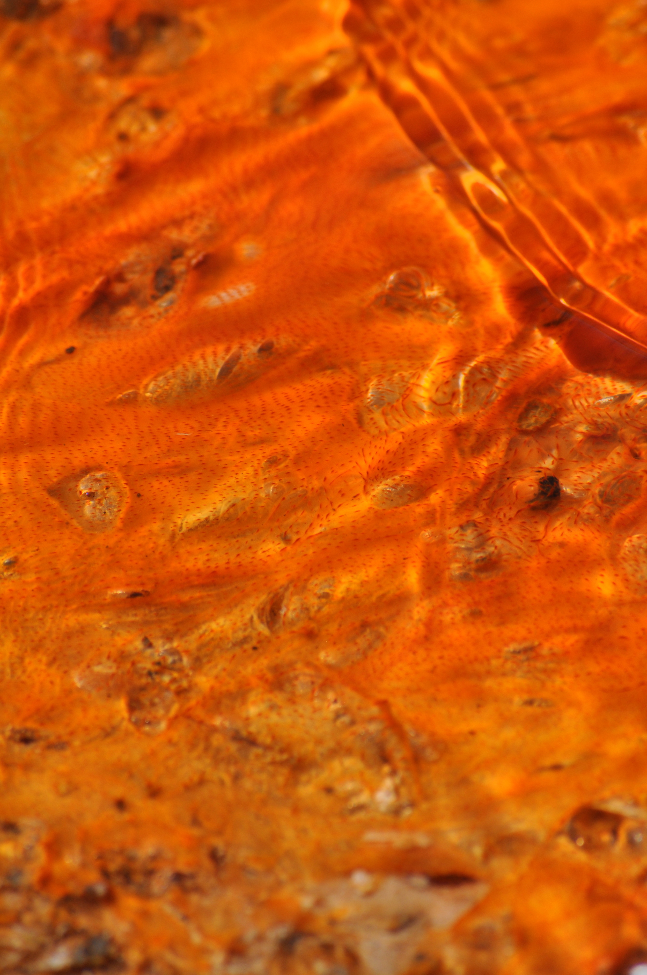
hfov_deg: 4.6
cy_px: 488
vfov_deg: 6.9
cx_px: 324
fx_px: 8108
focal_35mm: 300
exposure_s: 1/800
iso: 200
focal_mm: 200
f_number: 7.1
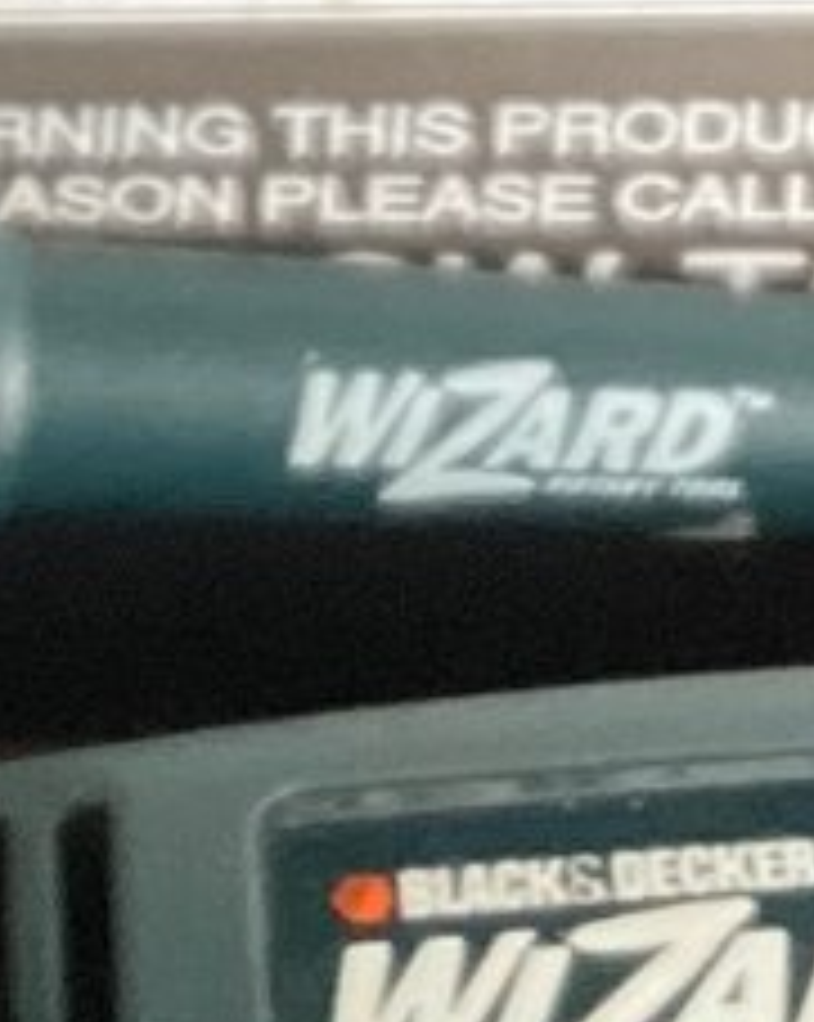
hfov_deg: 7.6
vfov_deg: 9.1
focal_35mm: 202
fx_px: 6095
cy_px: -898
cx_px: -92
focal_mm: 3.3
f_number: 2.4
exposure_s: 1/60
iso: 64
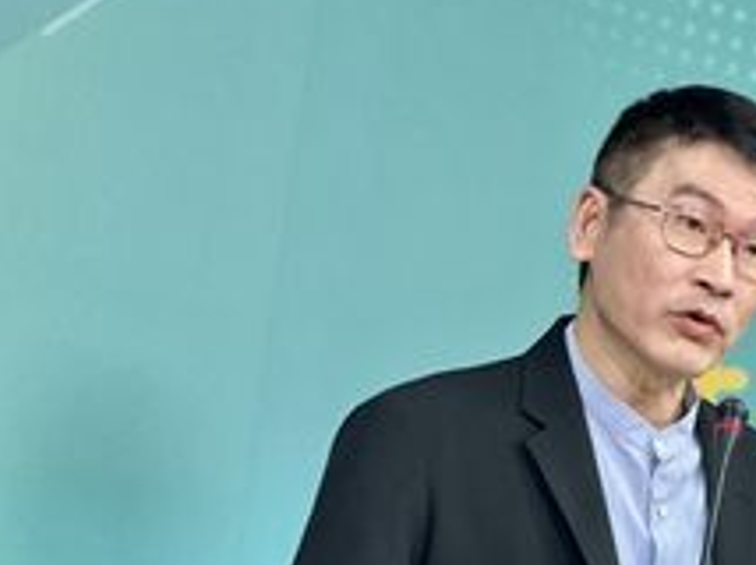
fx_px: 3141
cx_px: 696
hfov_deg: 13.6
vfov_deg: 10.2
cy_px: 480
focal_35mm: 144
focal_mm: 9
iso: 160
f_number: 2.8
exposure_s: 1/60
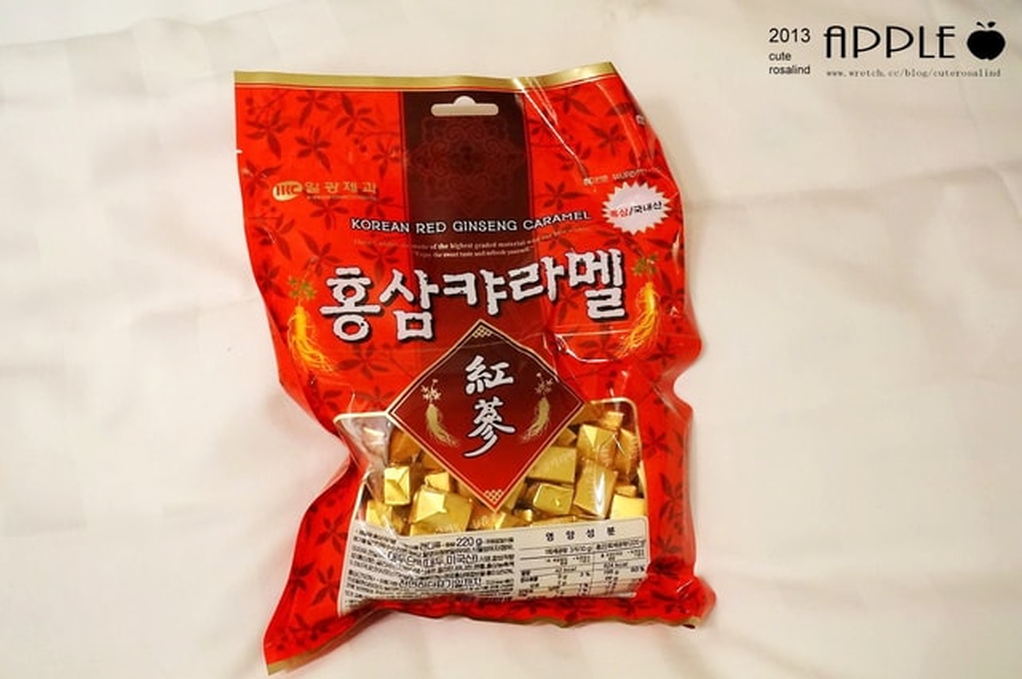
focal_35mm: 48
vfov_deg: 28.0
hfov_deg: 41.2
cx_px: 511
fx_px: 1361
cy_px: 340
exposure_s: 1/30
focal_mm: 32
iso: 3200
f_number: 7.1
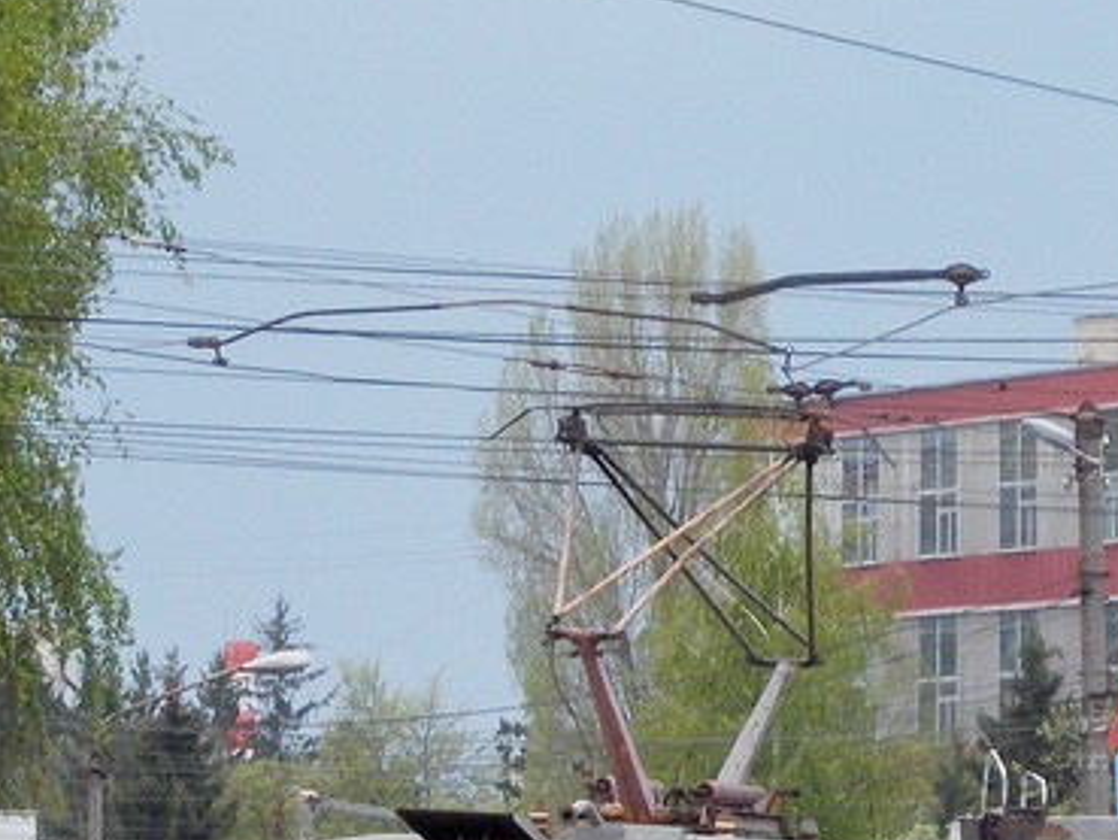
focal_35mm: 367
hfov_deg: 5.4
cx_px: 648
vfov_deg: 4.1
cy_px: 567
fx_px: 11857
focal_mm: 20.1
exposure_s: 1/60
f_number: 6
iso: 80
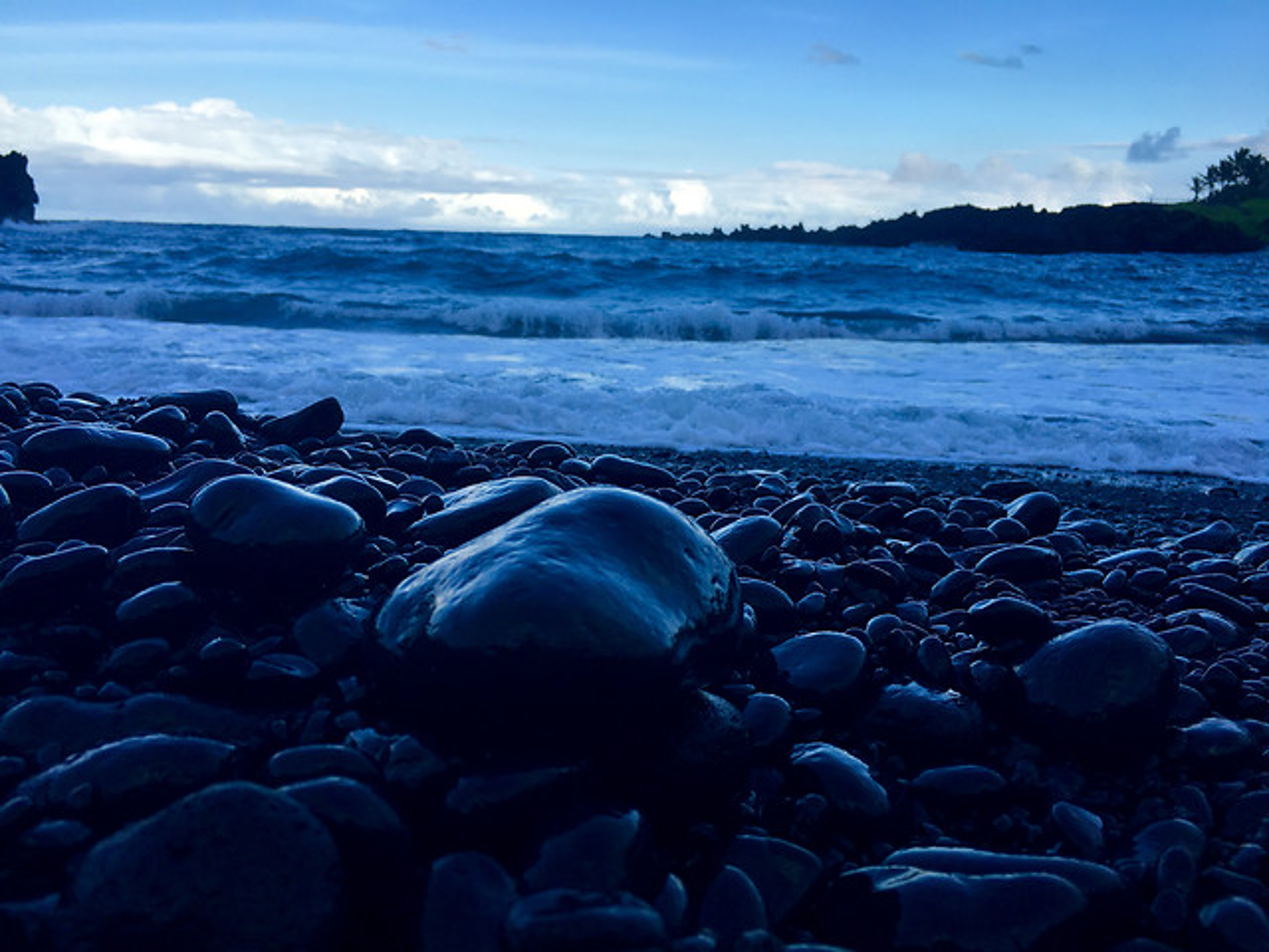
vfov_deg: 48.2
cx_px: 634
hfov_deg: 61.7
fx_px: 1063
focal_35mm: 29
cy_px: 476
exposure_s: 1/927
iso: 25
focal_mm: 4.15
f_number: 2.2
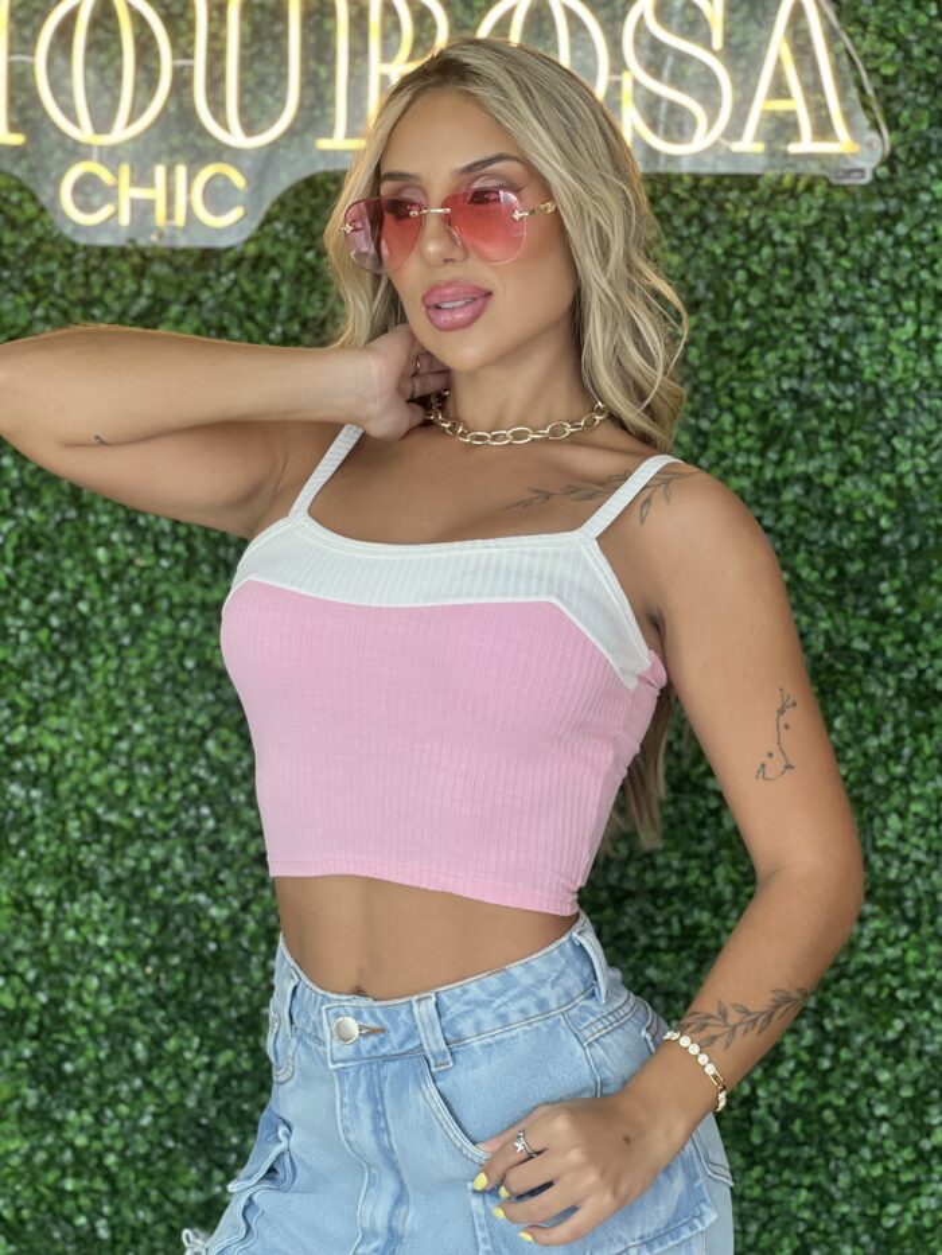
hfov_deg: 19.1
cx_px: 471
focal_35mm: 77
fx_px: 2793
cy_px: 628
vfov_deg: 25.3
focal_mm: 9
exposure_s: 1/120
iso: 80
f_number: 2.8
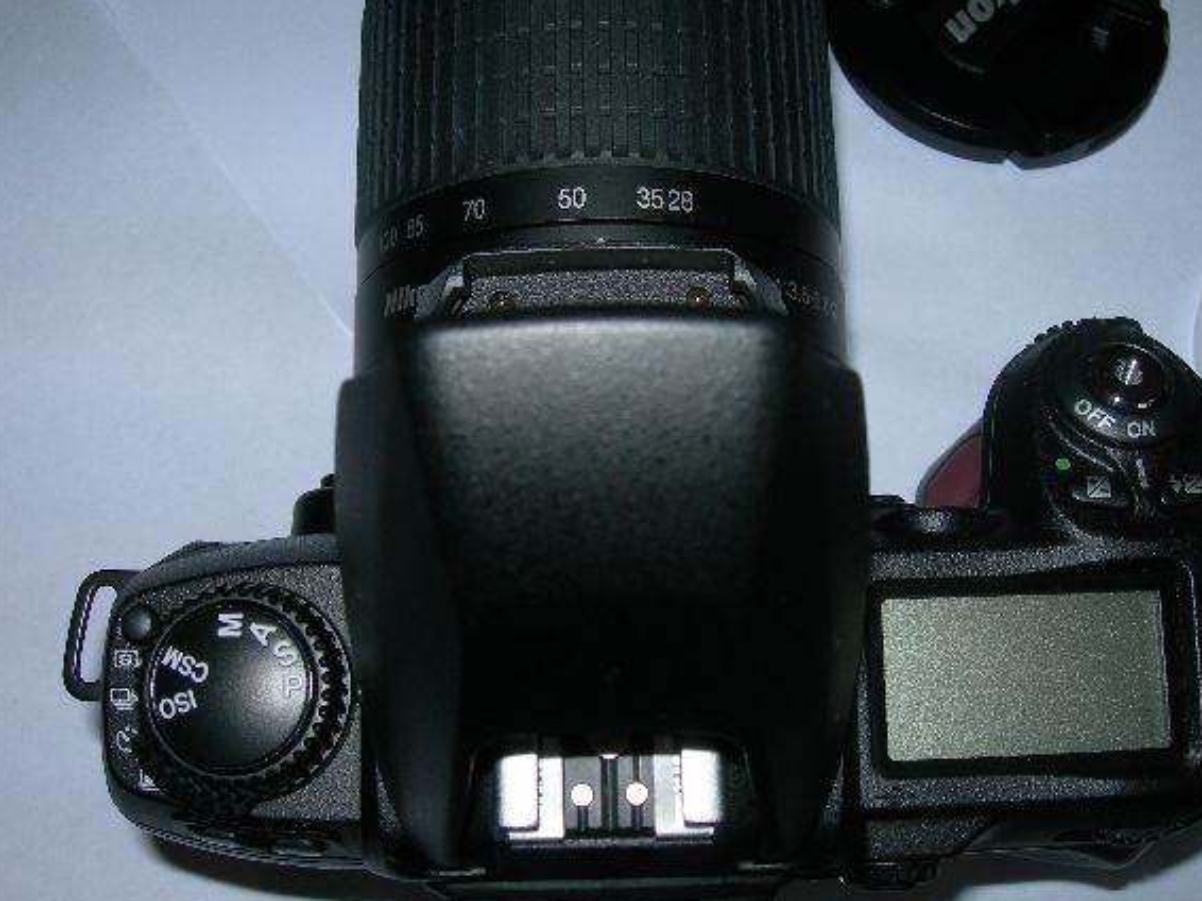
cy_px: 455
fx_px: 1492
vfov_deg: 33.6
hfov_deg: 43.9
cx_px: 633
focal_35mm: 43
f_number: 4.8
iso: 50
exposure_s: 1/60.1
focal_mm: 7.8
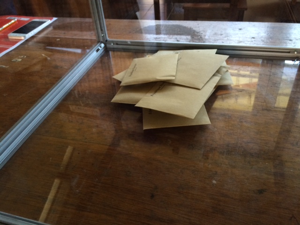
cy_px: 112
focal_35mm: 29
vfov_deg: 48.2
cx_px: 150
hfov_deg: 61.7
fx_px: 251
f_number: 2.2
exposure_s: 1/30
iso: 50
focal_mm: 4.15
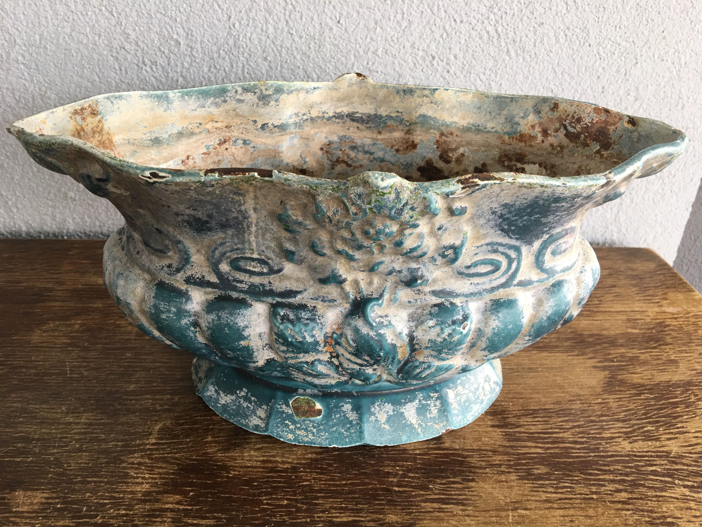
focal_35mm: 29
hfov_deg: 61.7
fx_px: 588
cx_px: 351
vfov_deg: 48.2
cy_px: 264
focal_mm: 4.15
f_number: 2.2
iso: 32
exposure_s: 1/33
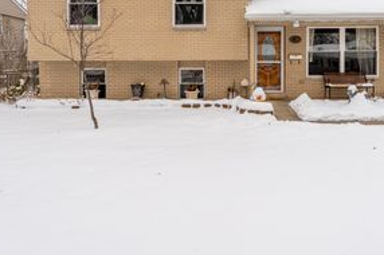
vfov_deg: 43.2
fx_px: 313
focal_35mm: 29
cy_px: 70
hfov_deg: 62.8
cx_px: 215
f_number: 9
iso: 200
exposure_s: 1/400
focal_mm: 16.8
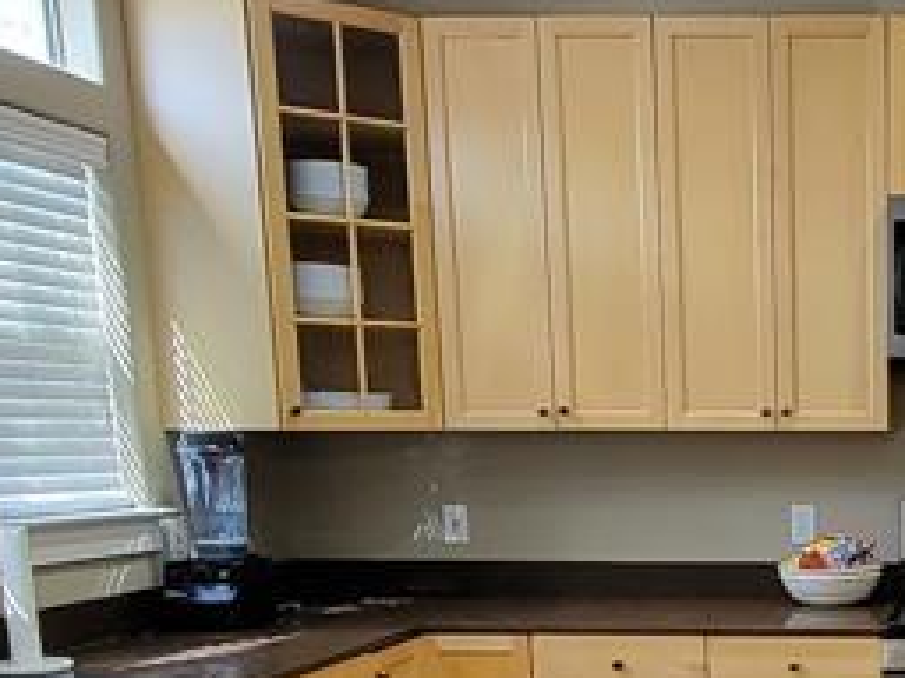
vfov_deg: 26.6
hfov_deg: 32.2
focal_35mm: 52
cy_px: 671
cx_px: 1008
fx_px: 1359
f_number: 2.2
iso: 320
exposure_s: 1/60
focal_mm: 2.2
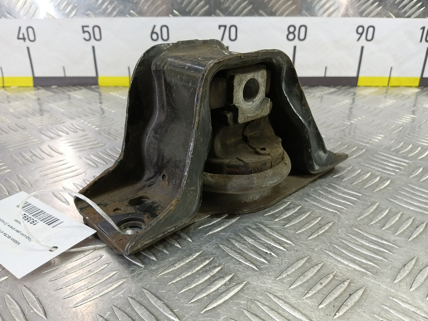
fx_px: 284
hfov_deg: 73.9
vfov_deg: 58.9
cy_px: 160
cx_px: 214
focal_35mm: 23
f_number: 1.6
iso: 185
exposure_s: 1/50
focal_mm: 4.11
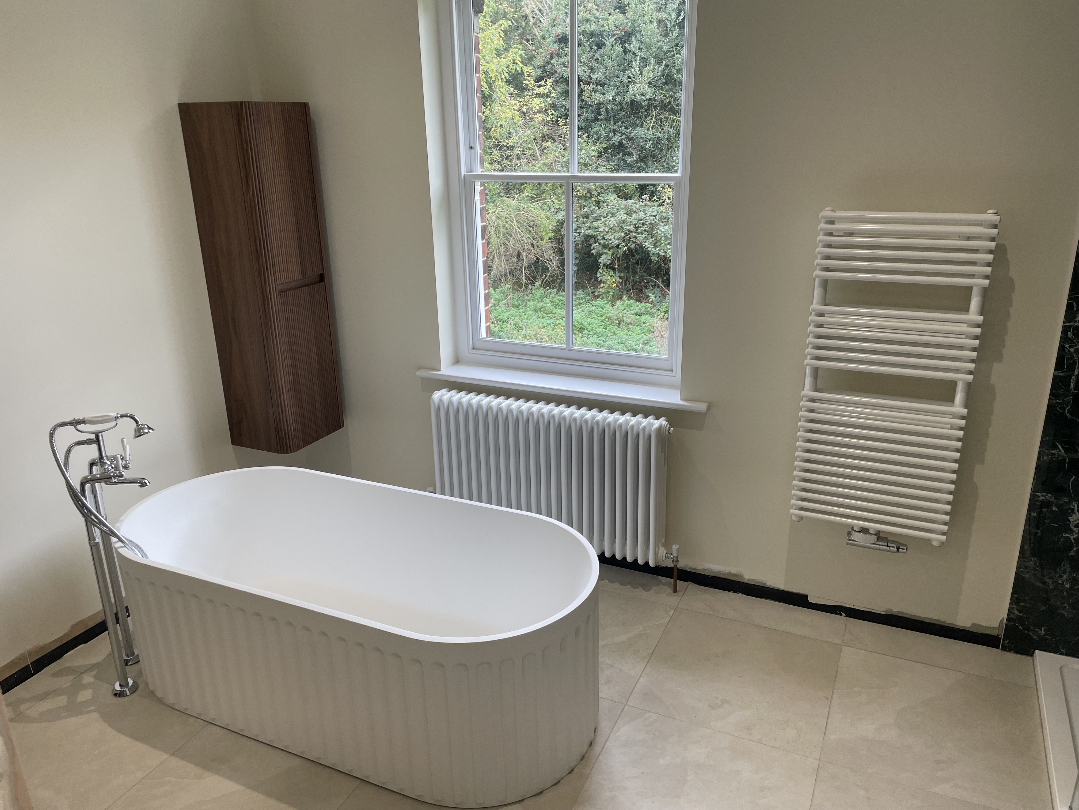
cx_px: 540
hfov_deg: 67.3
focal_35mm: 26
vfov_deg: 53.1
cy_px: 405
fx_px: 810
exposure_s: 1/100
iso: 80
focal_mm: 4.2
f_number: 1.6
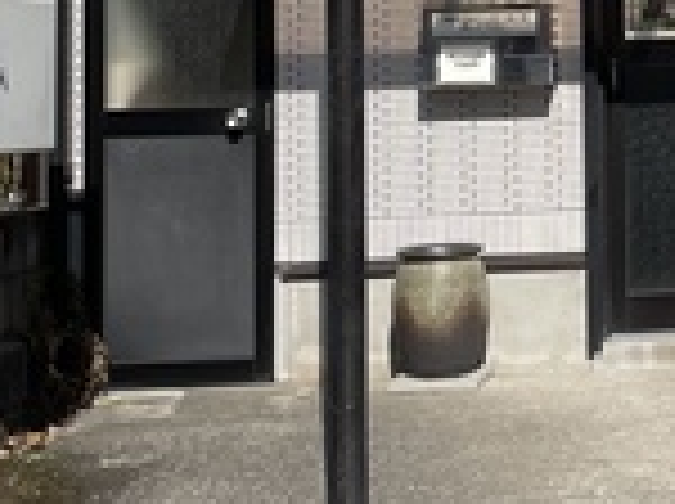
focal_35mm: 111
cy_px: -45
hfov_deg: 16.7
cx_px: 891
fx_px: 2161
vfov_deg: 13.1
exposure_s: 1/4831
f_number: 1.6
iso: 32
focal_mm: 4.2
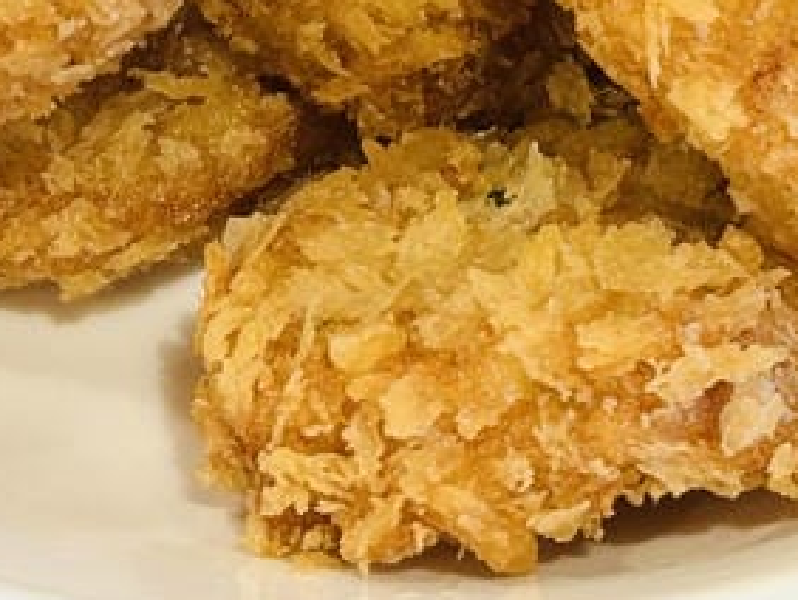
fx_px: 4707
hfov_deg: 9.7
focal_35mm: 204
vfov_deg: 7.0
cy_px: -611
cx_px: 549
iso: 125
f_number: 1.78
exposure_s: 1/60
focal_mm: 6.86
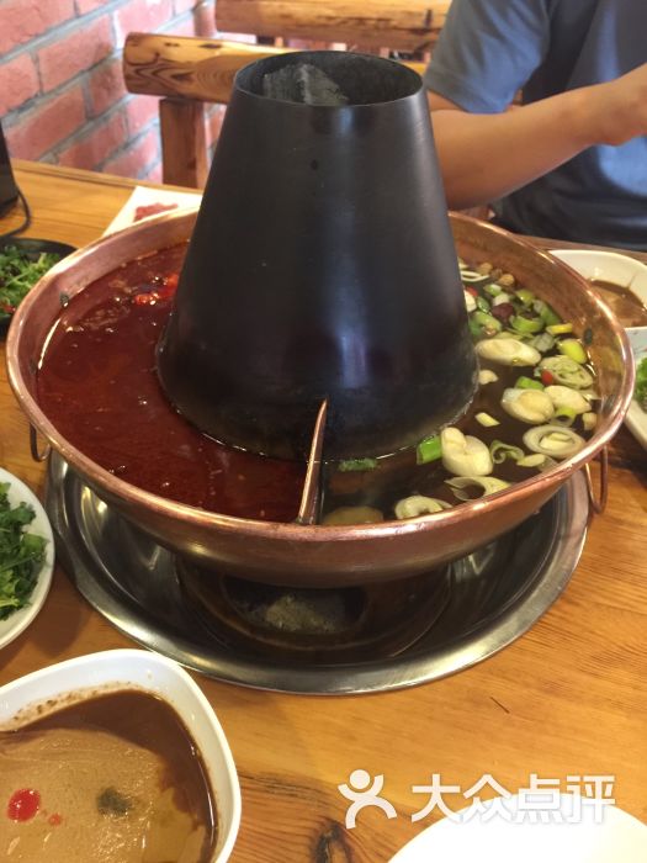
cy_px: 432
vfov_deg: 61.7
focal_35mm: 29
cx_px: 324
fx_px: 723
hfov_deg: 48.2
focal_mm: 4.15
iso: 125
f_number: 2.2
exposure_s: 1/10
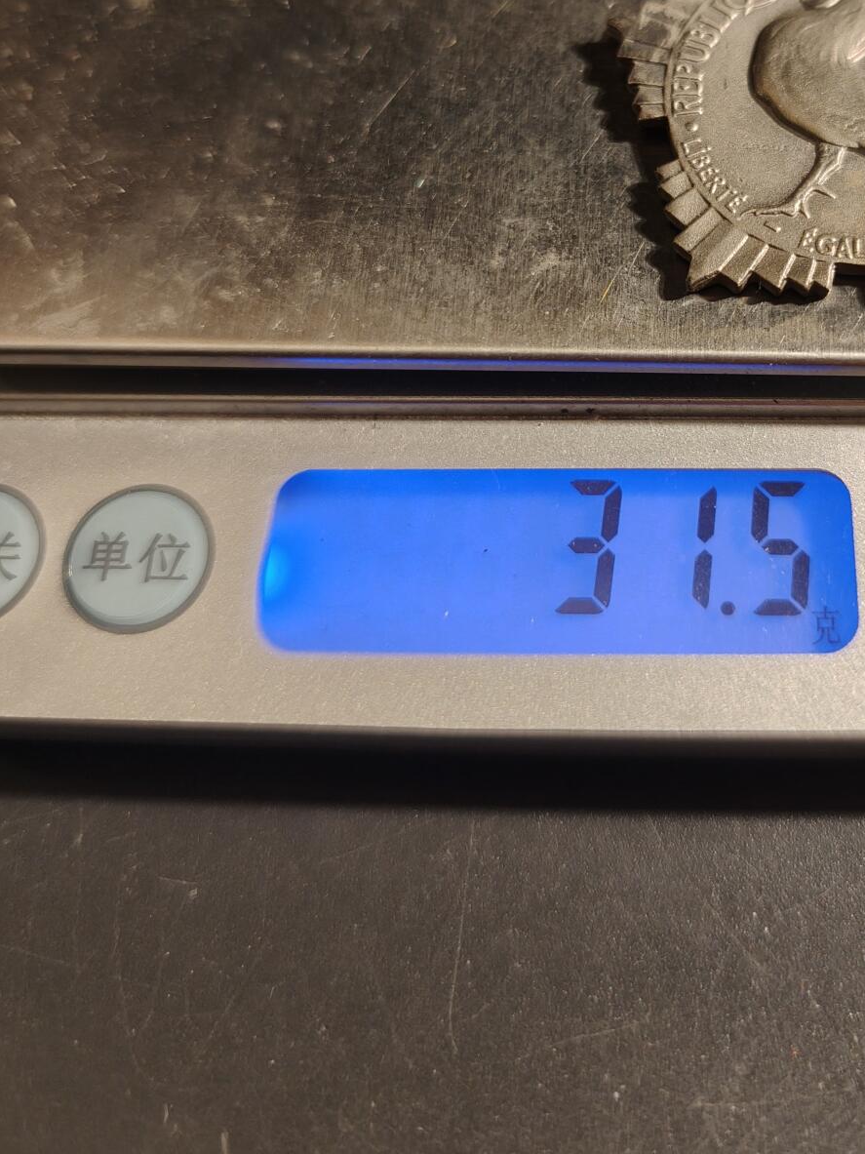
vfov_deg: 51.0
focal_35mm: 35
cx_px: 642
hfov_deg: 39.7
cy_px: 331
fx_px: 1166
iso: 250
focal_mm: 6.06
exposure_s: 1/178
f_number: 1.6
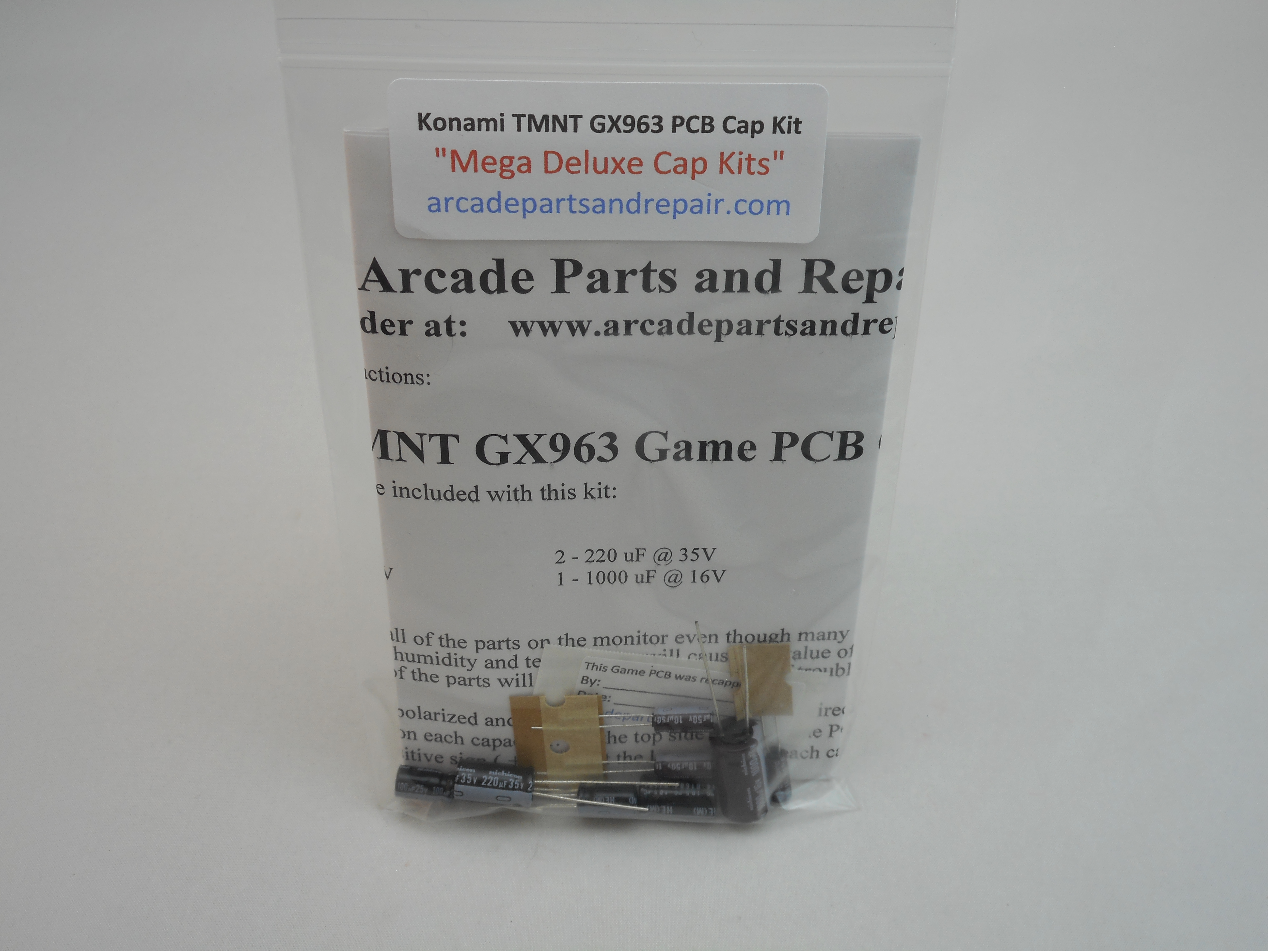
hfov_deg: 42.9
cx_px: 634
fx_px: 1612
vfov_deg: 32.9
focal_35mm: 44
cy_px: 476
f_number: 4.7
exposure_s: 1/40
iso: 80
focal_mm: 7.9
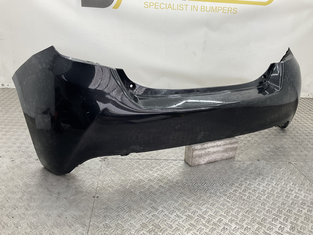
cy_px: 118
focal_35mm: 29
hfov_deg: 61.7
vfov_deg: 48.2
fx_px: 262
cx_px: 156
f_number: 1.8
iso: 25
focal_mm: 3
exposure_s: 1/100
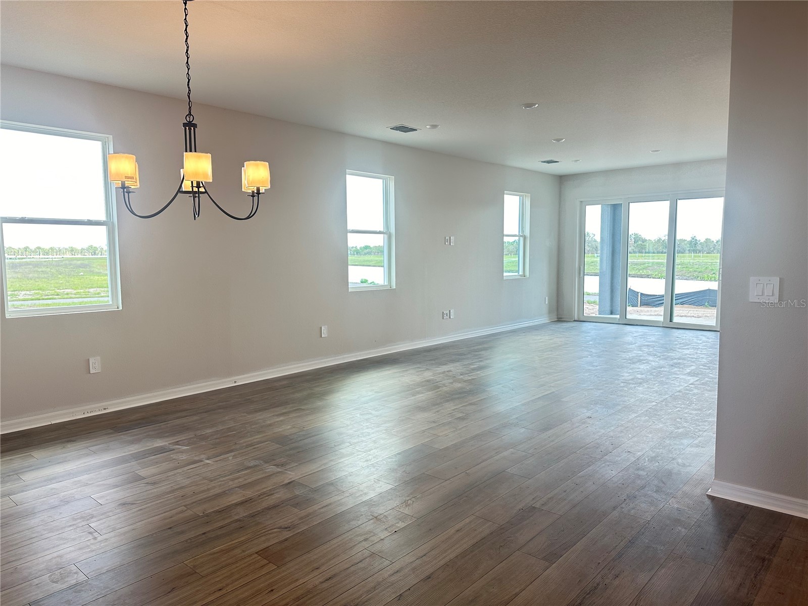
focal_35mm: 24
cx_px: 404
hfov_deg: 71.6
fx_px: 560
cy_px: 303
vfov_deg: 56.8
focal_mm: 6.86
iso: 125
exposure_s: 1/120
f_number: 1.78
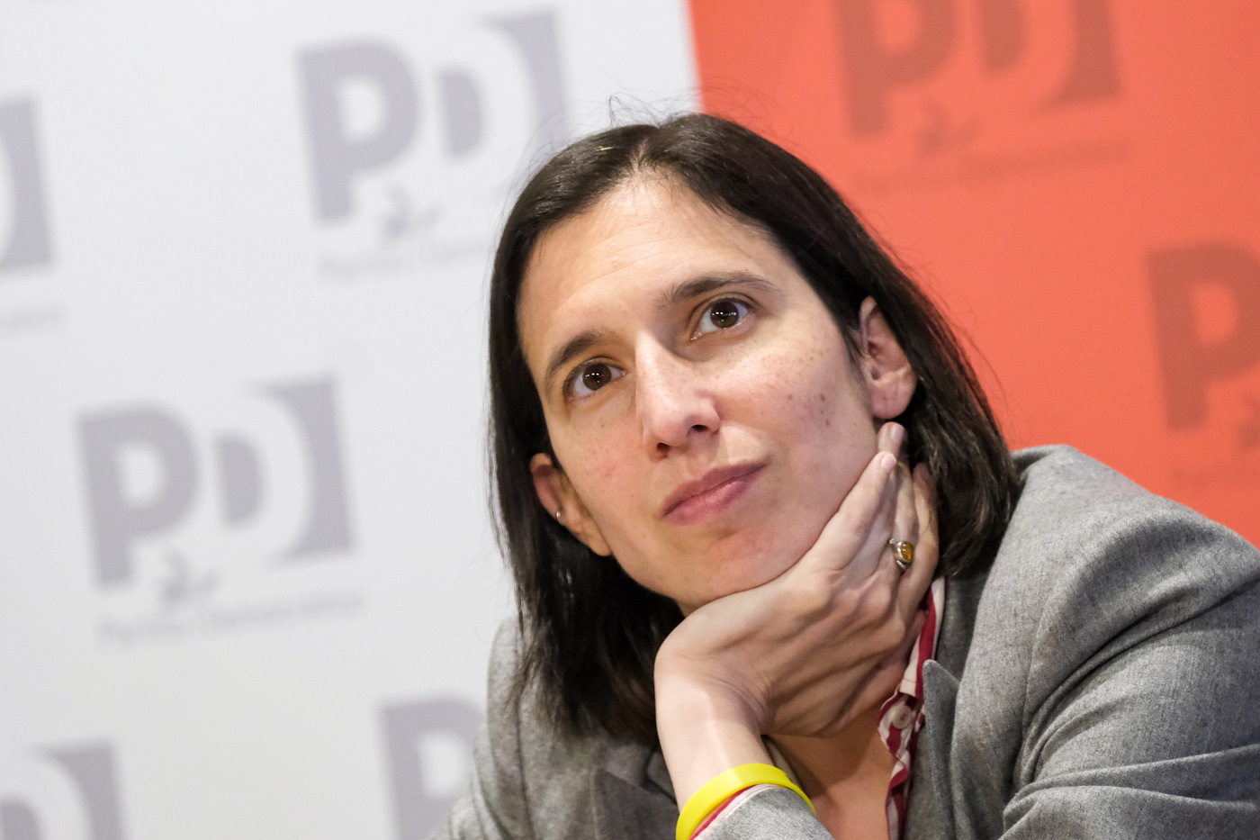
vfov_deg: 4.7
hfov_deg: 7.0
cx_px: 630
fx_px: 10323
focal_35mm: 295
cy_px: 420
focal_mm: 196.6
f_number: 5
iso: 4000
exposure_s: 1/250
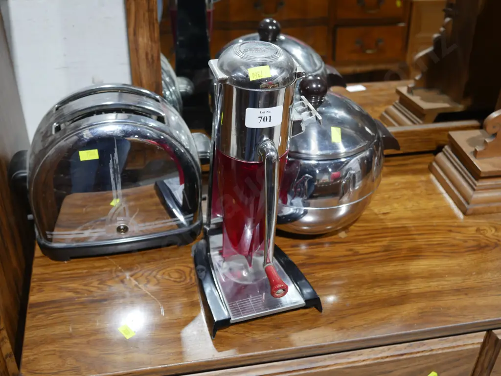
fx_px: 608
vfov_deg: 34.4
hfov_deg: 44.8
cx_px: 250
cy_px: 188
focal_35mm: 42
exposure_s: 1/60
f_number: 4.6
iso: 640
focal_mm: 21
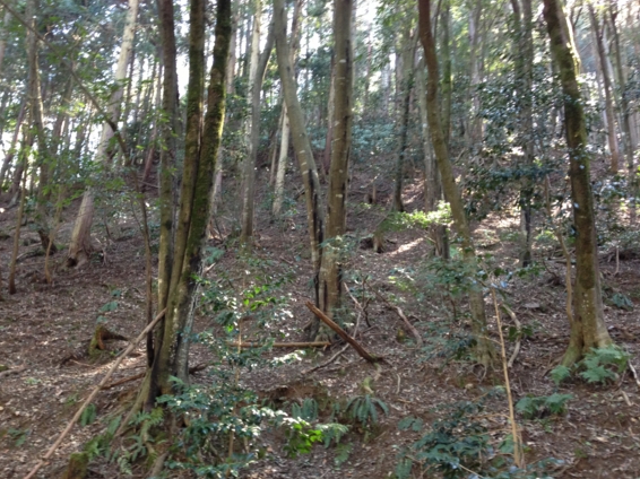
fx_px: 647
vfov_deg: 40.7
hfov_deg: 52.6
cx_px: 317
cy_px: 244
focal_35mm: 35
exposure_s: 1/20
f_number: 2.4
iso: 160
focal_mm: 4.13
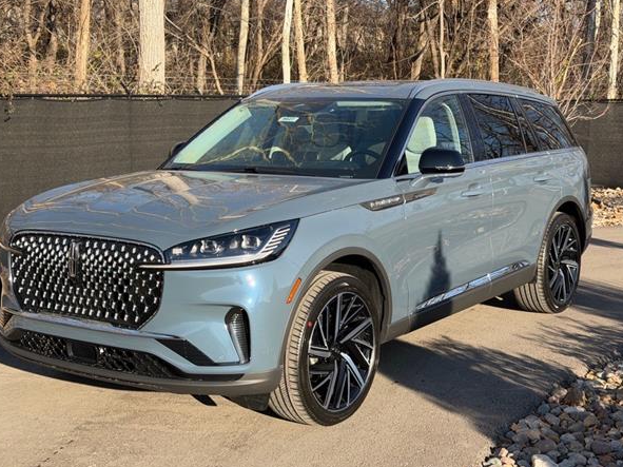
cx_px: 290
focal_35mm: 52
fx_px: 936
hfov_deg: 36.8
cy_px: 229
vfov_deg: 28.0
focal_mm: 6.76
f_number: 1.78
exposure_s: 1/2088
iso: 64
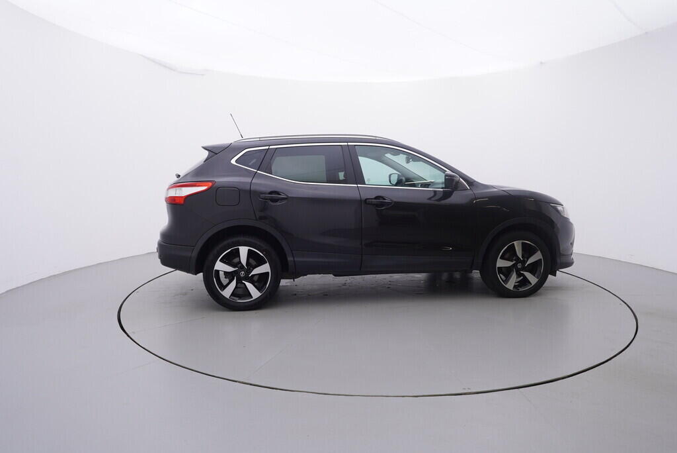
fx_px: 423
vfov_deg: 56.2
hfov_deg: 77.3
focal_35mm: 22
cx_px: 338
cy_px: 226
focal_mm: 15
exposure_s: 1/80
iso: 200
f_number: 5
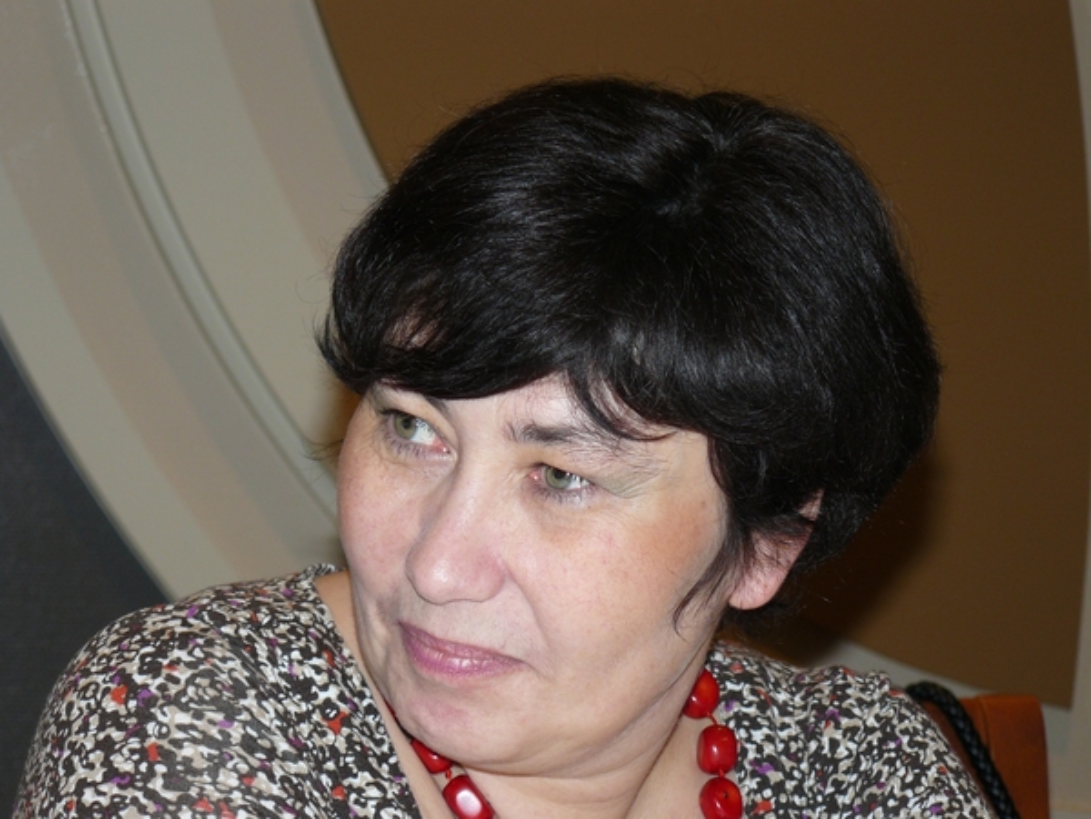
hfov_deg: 16.6
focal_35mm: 119
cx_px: 546
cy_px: 410
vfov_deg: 12.5
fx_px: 3751
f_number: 3.2
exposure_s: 1/30
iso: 100
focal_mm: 19.9
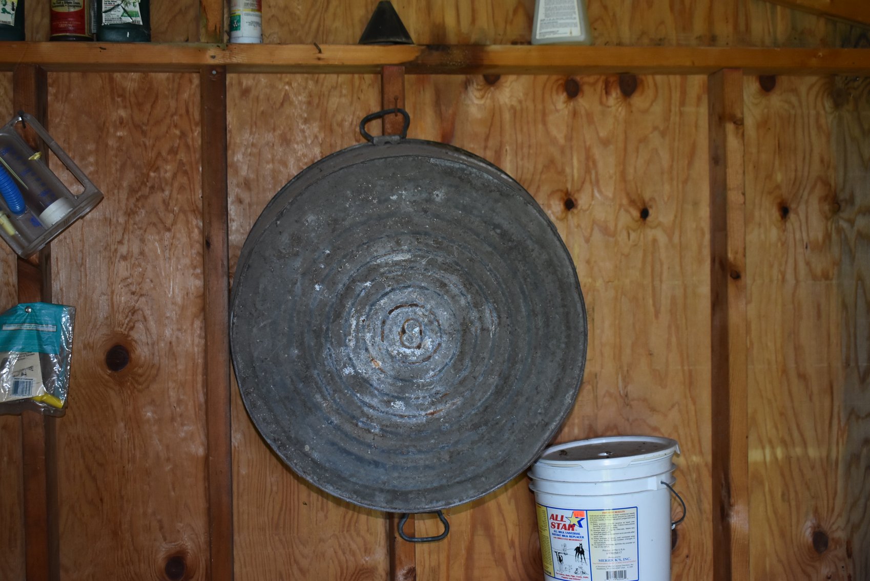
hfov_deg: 38.9
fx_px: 1233
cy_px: 290
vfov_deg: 26.5
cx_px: 435
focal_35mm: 51
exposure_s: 1/125
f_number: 4.5
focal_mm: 34
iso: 800
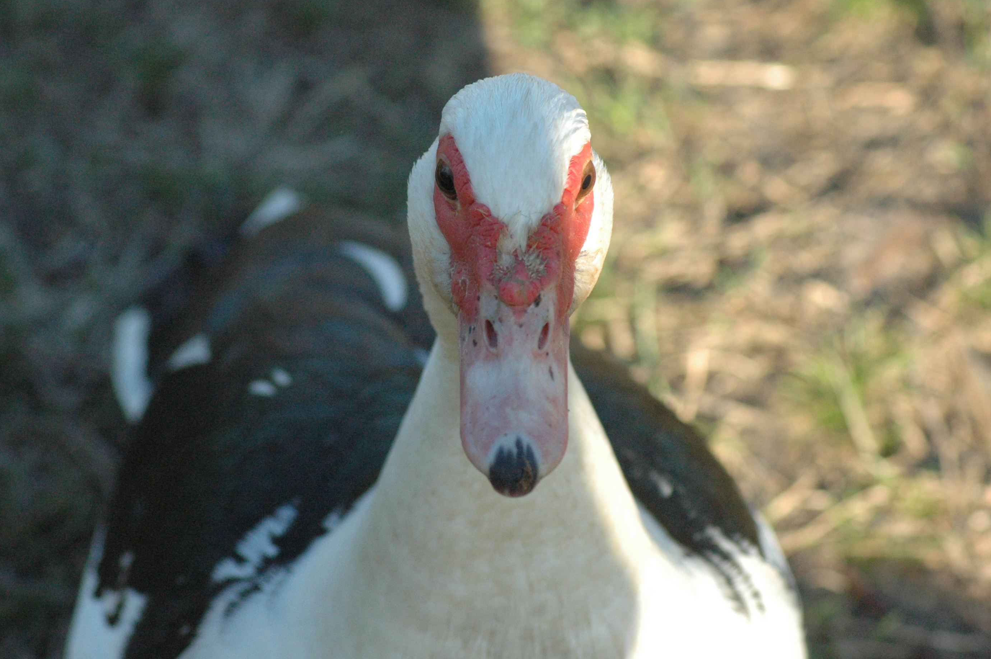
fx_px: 5501
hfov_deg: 10.3
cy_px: 310
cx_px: 477
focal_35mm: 200
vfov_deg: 6.9
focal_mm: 122
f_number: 7.1
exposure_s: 1/800
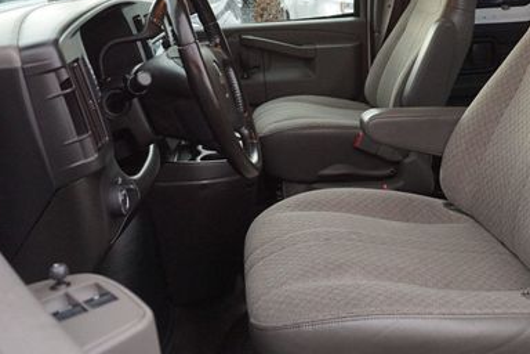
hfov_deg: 47.7
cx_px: 353
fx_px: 589
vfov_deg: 32.5
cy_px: 73
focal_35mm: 40
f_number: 4
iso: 1000
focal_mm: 16
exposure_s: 1/160
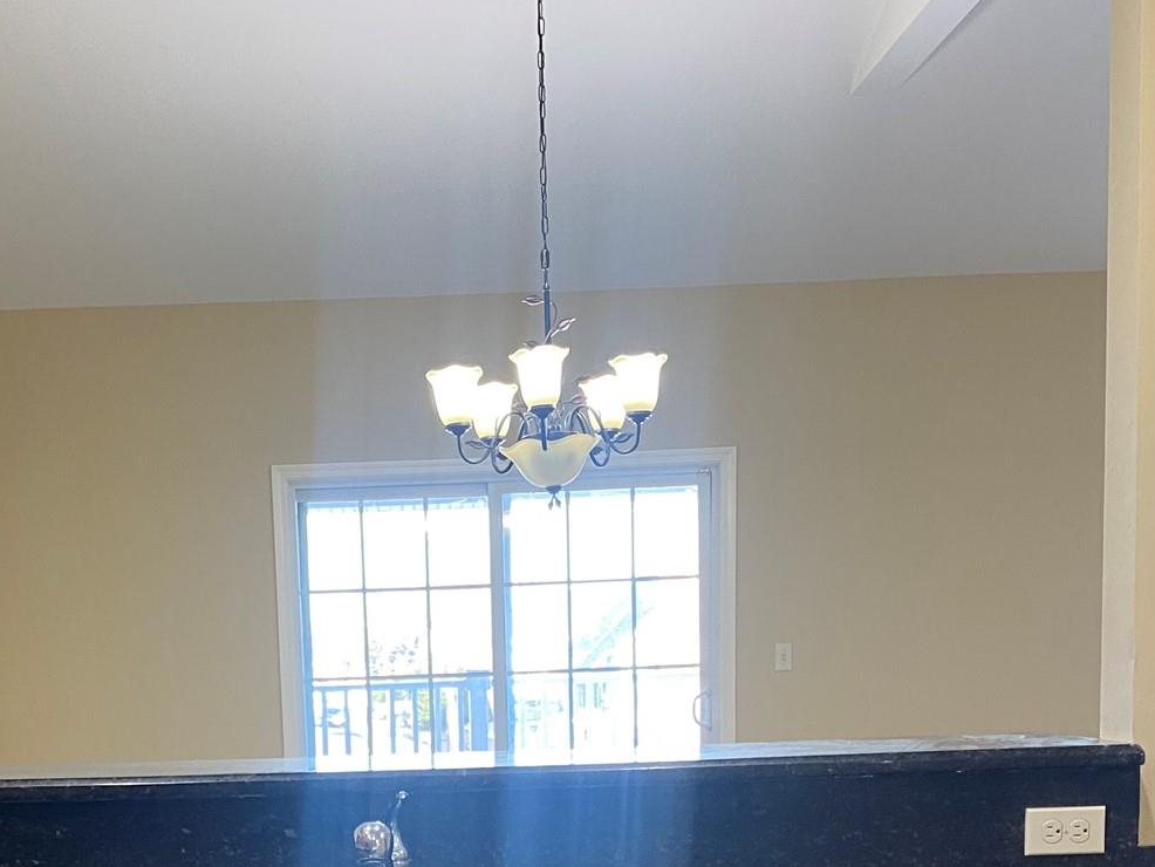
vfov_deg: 25.6
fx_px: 1802
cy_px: 878
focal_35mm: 54
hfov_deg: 35.3
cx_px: 404
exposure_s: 1/60
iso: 125
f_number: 1.8
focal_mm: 4.25
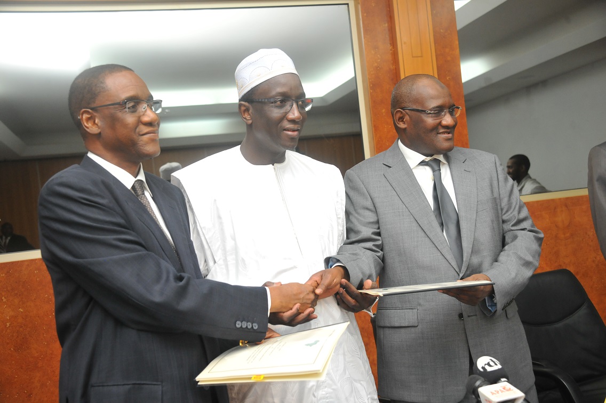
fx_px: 757
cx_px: 303
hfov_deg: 43.6
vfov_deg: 29.8
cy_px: 202
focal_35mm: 45
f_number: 5
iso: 1600
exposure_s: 1/100
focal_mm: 45
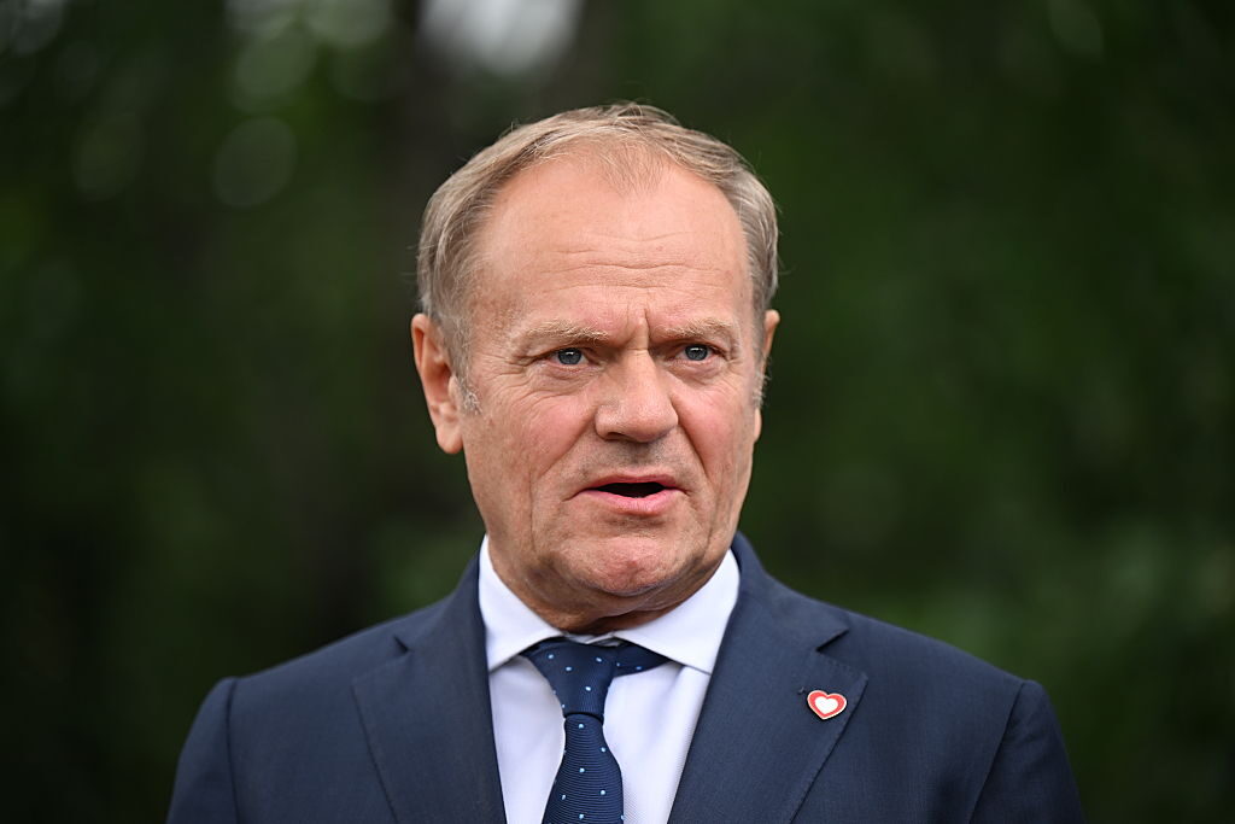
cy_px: 412
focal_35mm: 170
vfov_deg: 8.1
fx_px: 5832
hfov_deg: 12.1
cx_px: 618
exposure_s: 1/1600
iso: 400
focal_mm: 170
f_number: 2.8
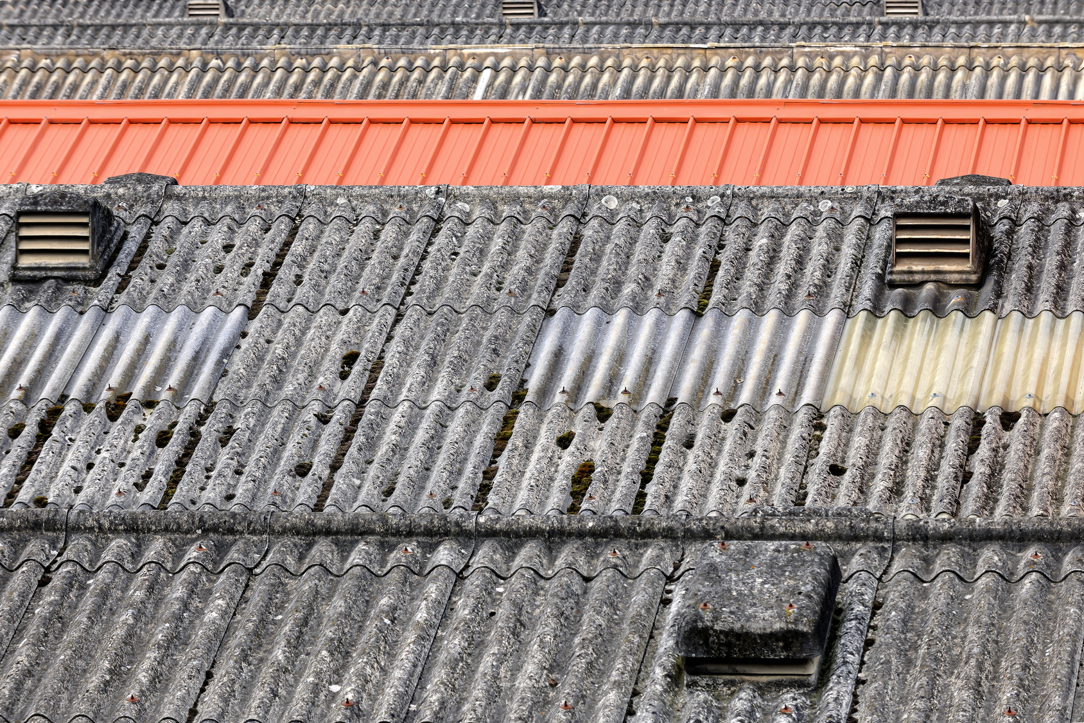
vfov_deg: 6.9
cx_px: 542
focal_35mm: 200
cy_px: 362
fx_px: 6021
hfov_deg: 10.3
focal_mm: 200
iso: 400
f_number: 11
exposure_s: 1/200
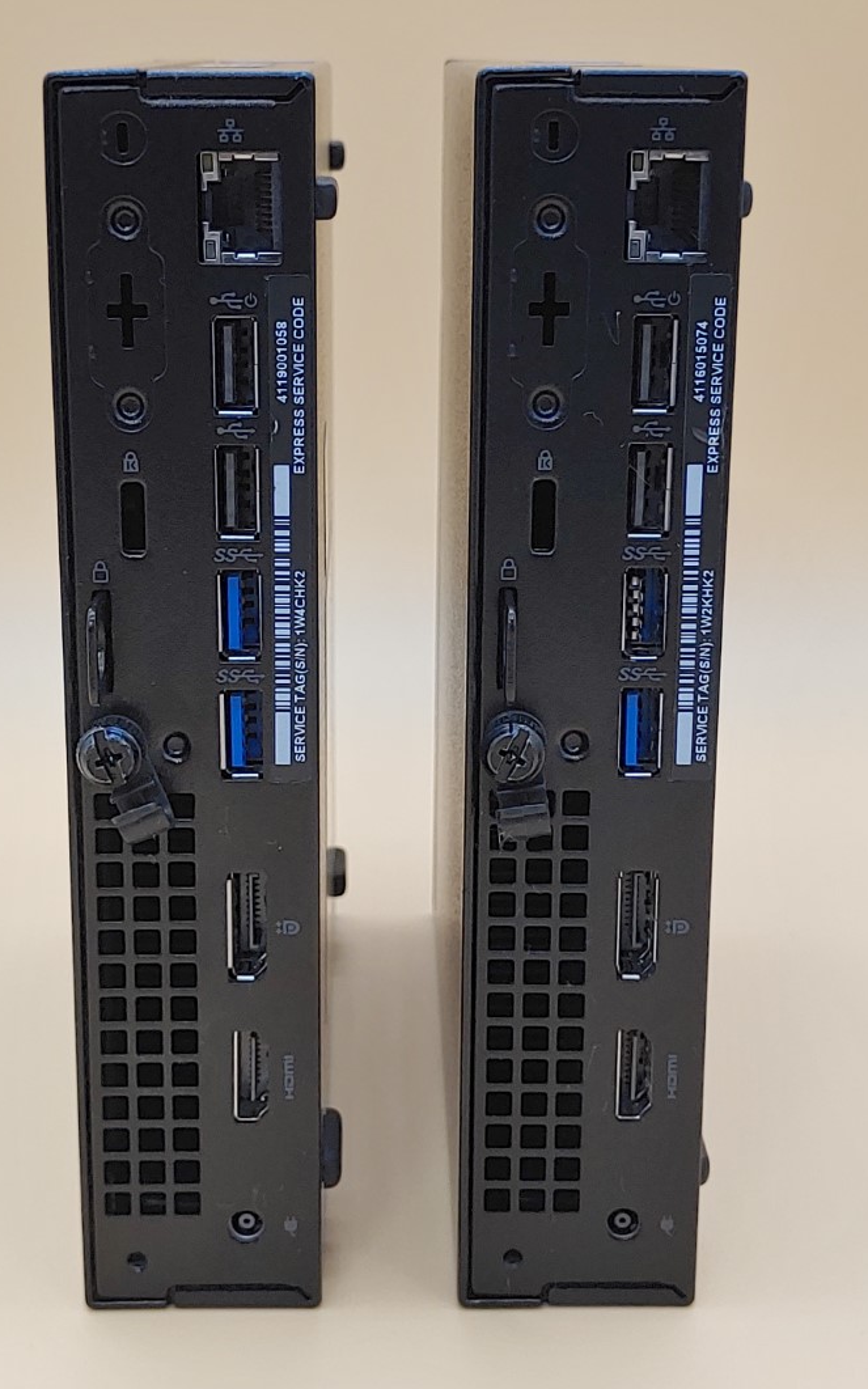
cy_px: 703
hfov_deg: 22.0
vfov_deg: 34.5
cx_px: 381
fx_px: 2233
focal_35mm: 59
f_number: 1.8
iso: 50
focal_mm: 4.36
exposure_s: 1/77
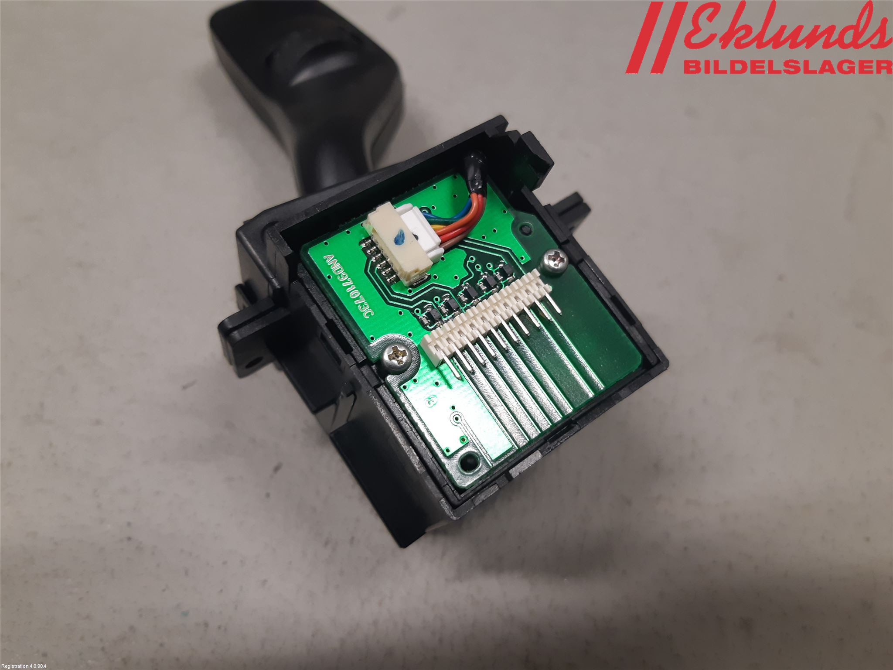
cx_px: 446
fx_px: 671
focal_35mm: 26
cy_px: 335
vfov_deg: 53.1
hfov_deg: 67.3
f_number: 1.7
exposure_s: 1/50
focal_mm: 3.93
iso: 100
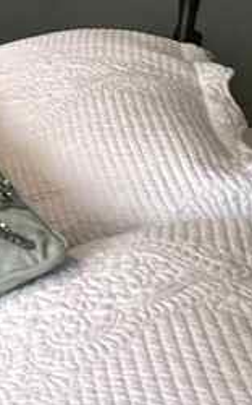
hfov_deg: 10.7
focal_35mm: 76
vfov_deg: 22.2
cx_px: -530
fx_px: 836
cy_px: -209
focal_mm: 2.22
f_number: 2.2
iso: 250
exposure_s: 1/60
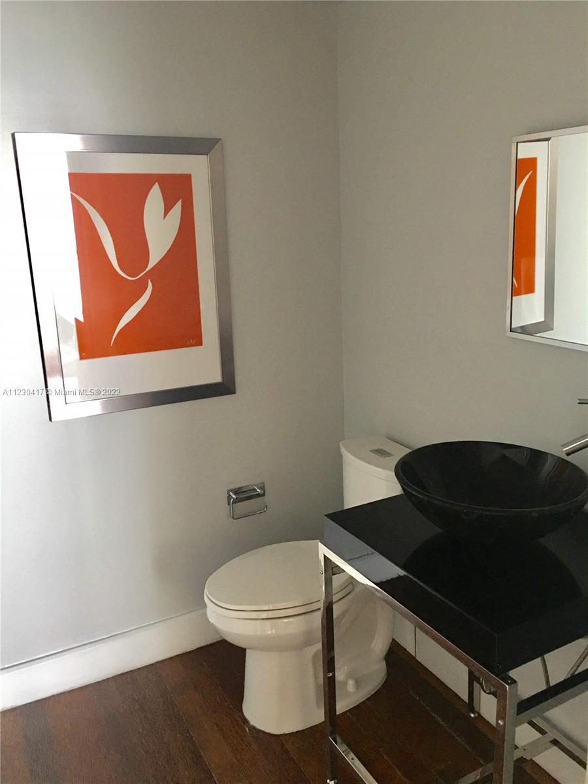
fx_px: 657
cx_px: 294
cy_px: 392
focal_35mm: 29
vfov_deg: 61.7
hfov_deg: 48.2
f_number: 2.2
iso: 100
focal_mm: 4.15
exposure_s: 1/10
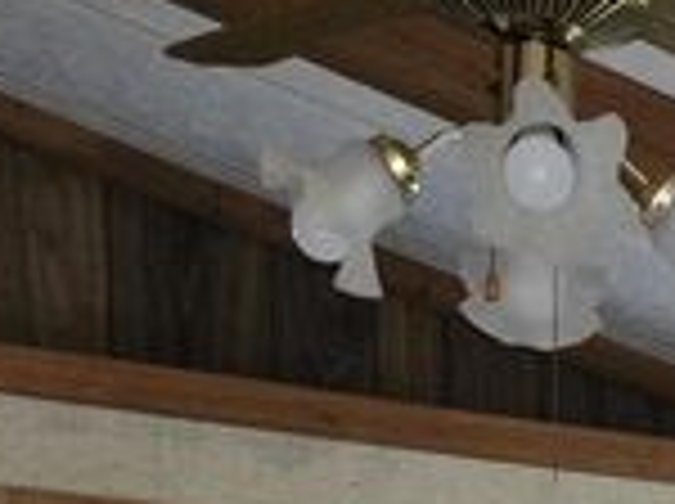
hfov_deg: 14.2
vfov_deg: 9.7
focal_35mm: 131
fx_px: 2550
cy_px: 1274
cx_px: 988
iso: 800
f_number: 1.8
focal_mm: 5.4
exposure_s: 1/120
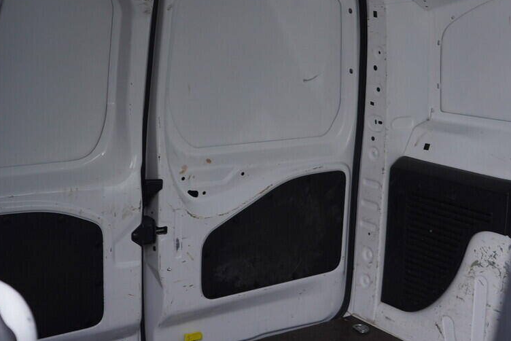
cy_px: 157
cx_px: 253
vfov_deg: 27.5
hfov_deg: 40.3
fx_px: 696
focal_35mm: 49
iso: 160
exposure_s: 1/40
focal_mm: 24
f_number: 2.8
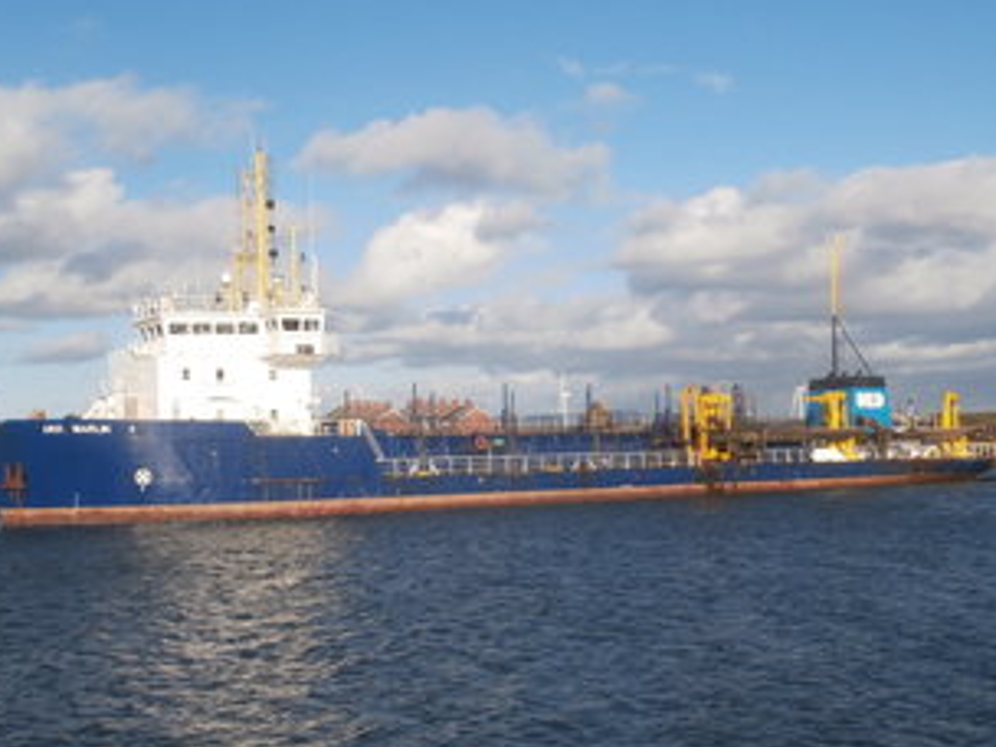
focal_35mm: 50
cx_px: 505
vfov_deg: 29.1
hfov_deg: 38.2
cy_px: 429
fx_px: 1439
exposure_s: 1/800
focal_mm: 6.67
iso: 100
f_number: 3.9
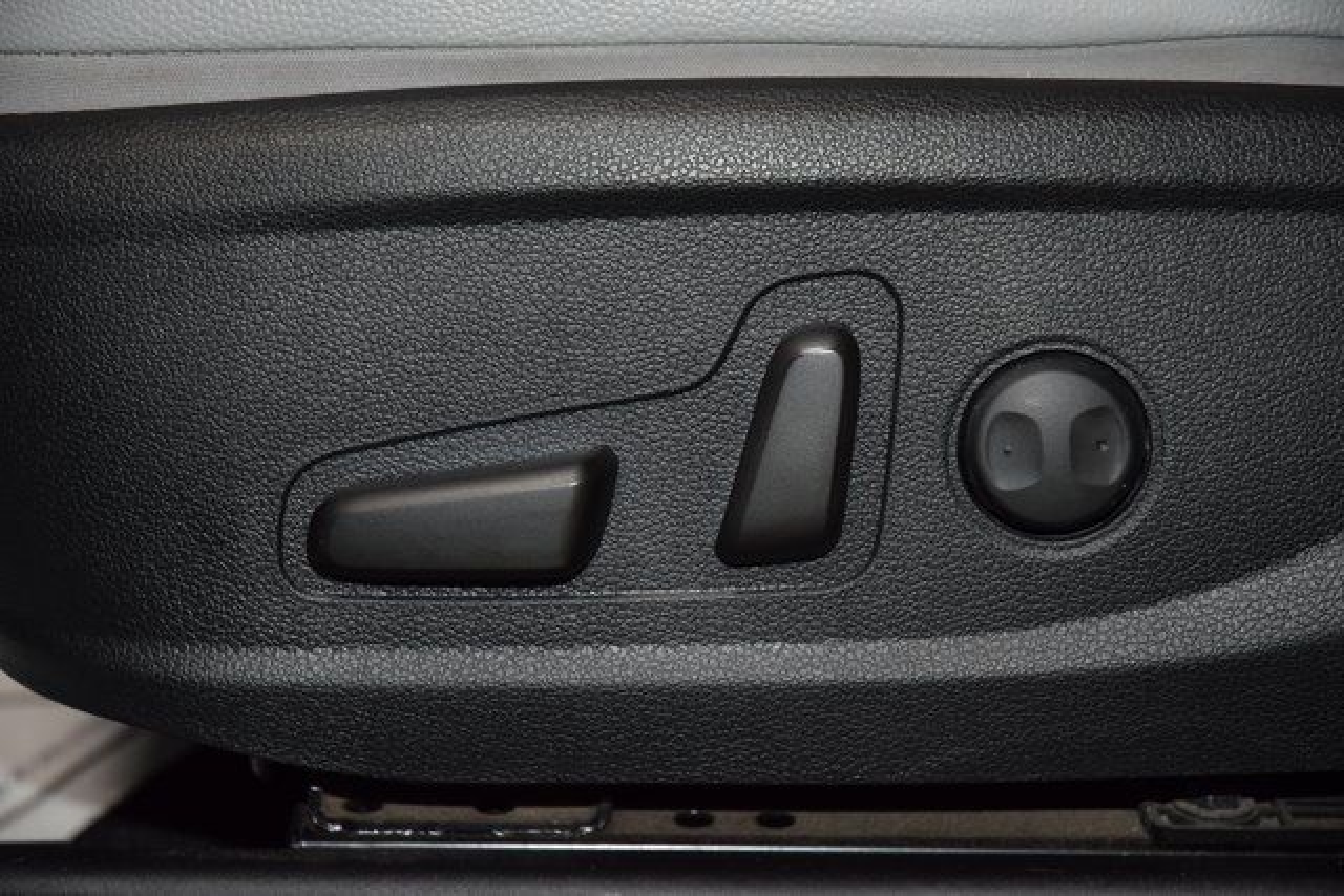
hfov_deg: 19.5
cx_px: 672
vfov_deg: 13.0
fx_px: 3921
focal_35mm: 105
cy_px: 448
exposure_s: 1/60
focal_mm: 70
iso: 1100
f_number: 4.5
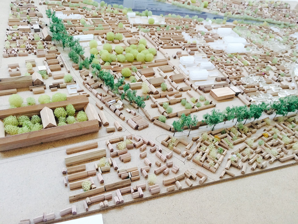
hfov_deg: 61.7
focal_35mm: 29
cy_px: 112
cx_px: 149
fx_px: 250
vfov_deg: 48.2
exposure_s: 1/33
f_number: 2.2
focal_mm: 4.15
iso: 50
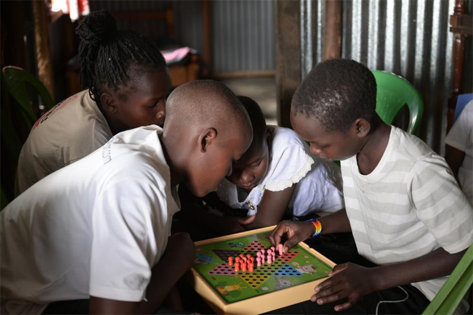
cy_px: 158
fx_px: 591
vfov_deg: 29.9
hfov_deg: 43.6
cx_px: 236
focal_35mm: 45
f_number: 2.8
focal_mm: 45
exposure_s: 1/60
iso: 1000
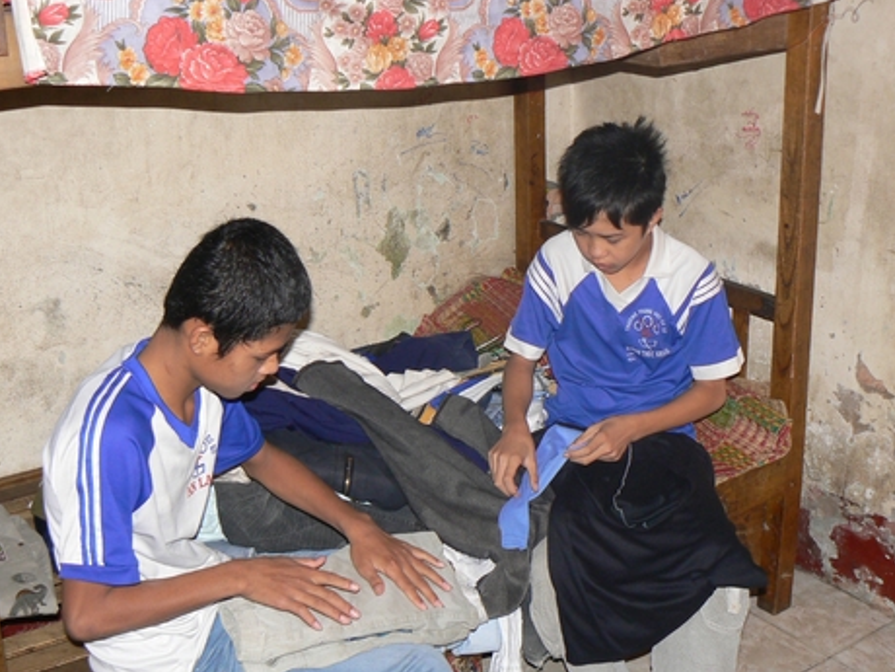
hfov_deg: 40.4
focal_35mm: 47
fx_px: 1215
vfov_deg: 30.9
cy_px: 339
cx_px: 424
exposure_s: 1/30
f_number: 2.8
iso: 100
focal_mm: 6
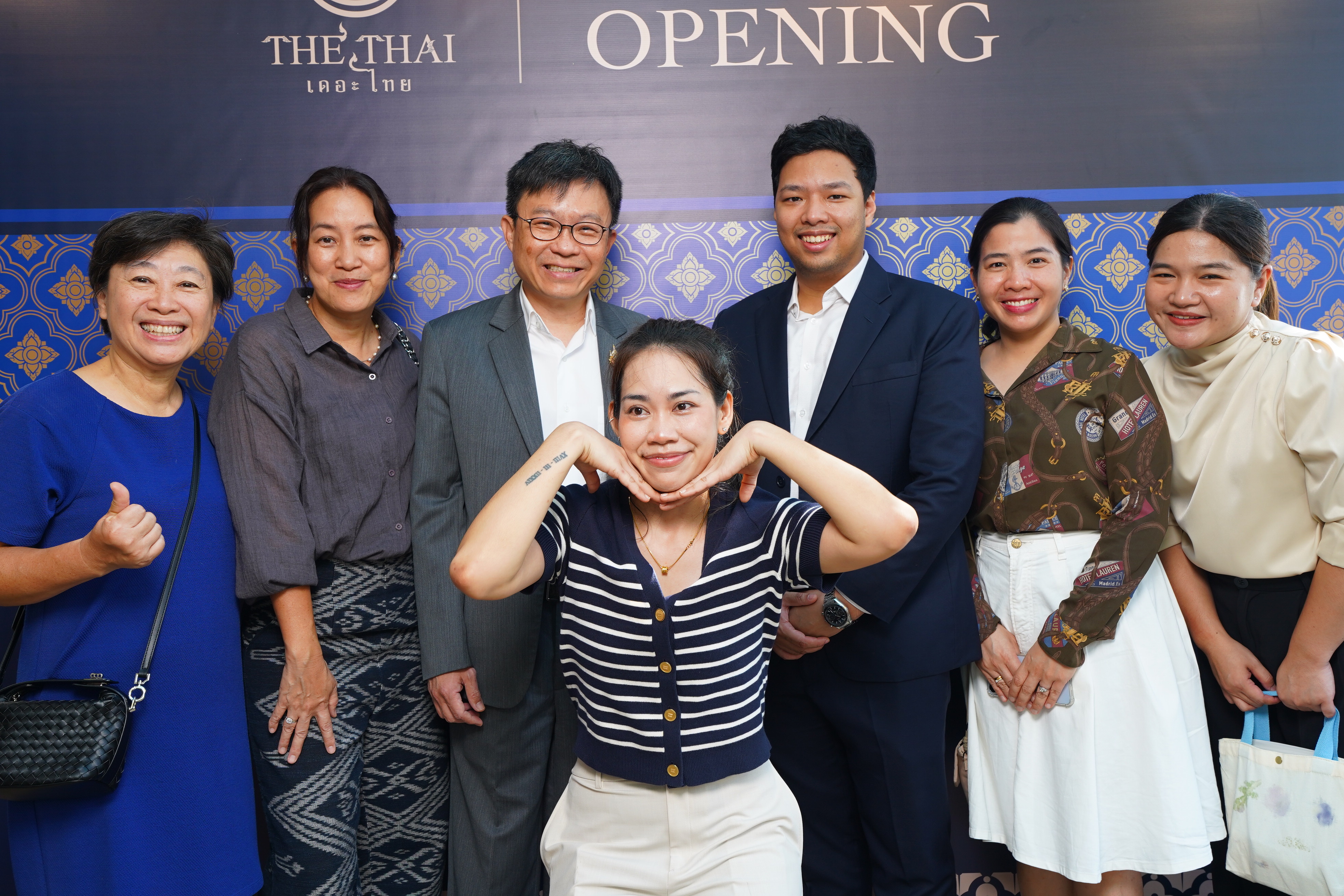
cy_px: 448
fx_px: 1269
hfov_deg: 55.8
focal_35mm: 34
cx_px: 672
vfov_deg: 38.9
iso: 320
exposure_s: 1/160
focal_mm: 34
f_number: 5.6
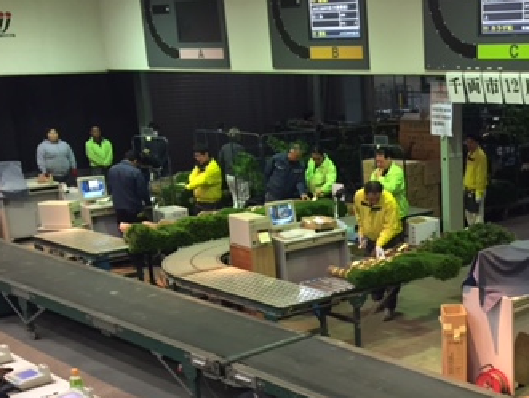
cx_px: 489
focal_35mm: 56
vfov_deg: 25.7
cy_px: 313
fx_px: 857
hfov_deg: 32.4
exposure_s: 1/33
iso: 125
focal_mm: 4.15
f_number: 2.2
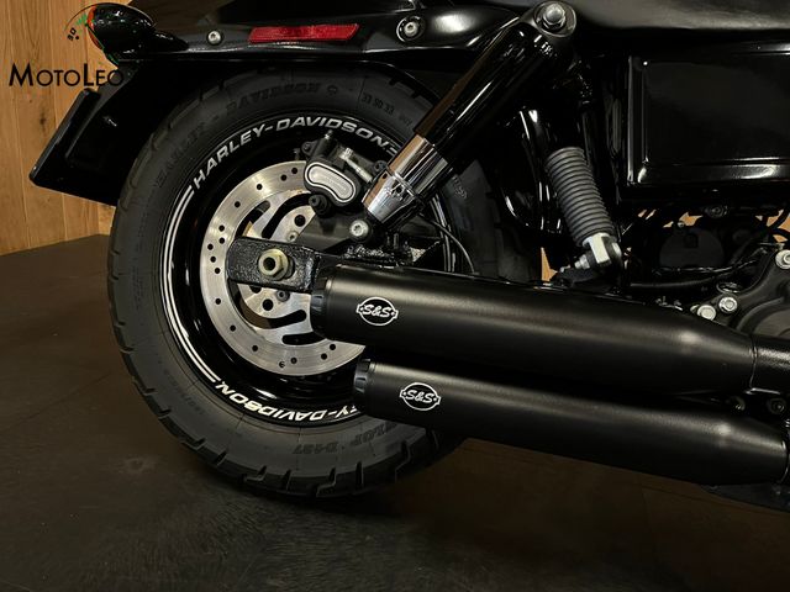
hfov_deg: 67.3
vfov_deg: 53.1
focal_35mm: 26
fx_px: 593
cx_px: 395
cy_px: 296
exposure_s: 1/25
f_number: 1.6
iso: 500
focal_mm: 5.1
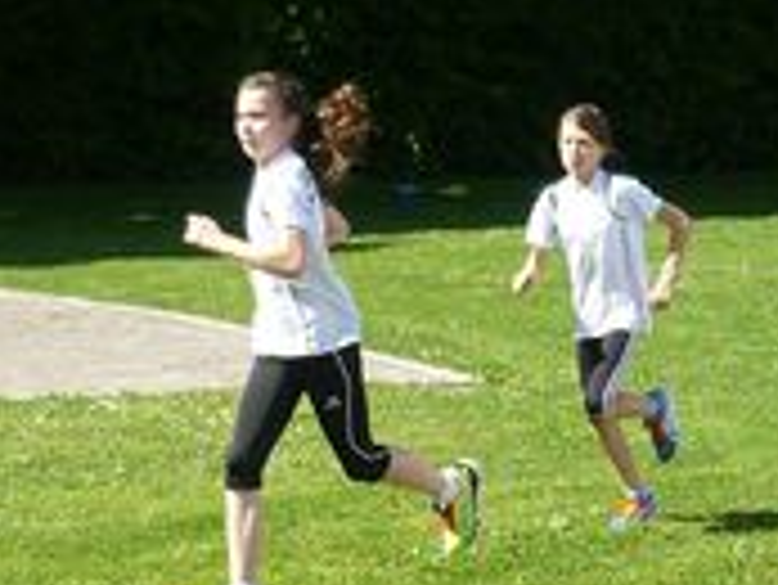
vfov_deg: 12.2
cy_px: 356
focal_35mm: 122
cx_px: 450
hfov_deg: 16.1
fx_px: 2744
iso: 100
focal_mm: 5.5
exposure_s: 1/640
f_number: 2.8
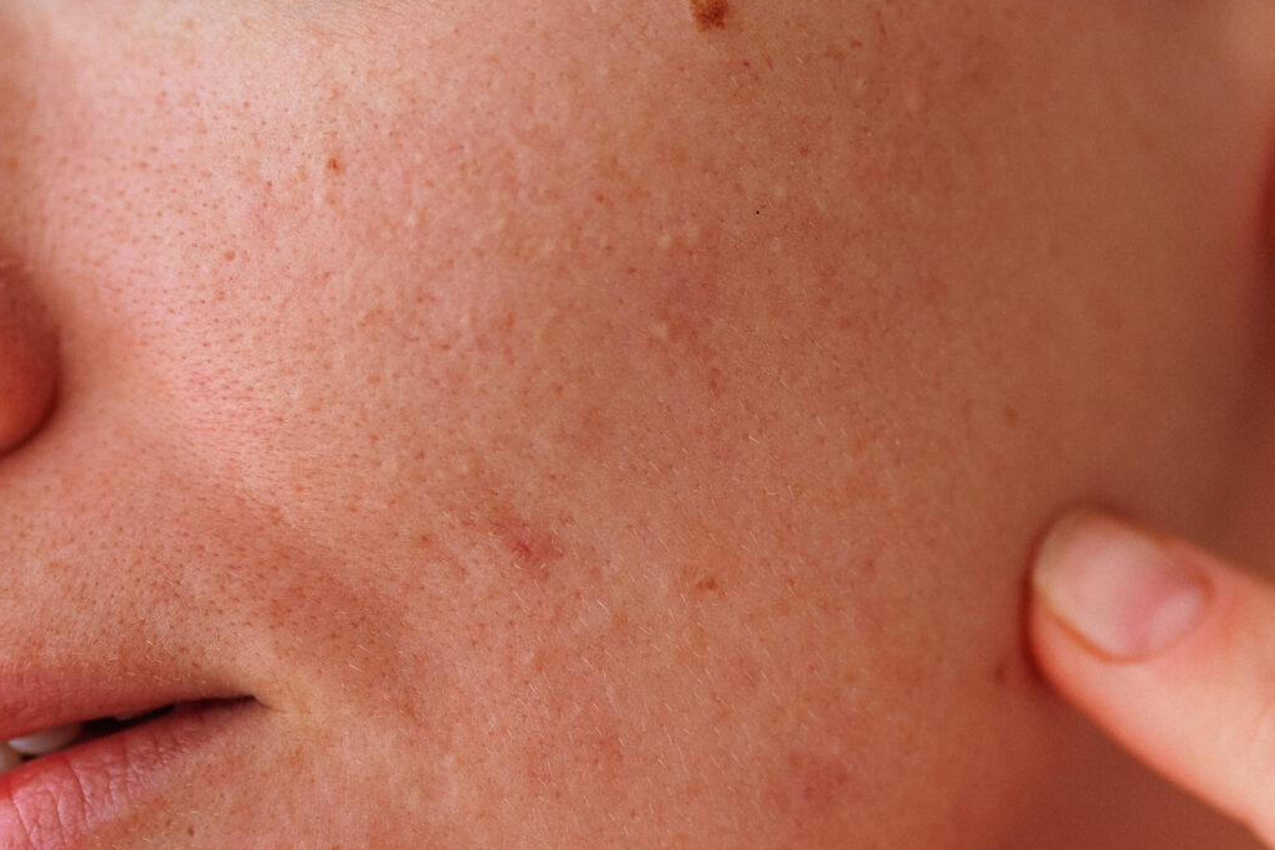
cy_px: 454
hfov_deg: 6.1
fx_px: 11934
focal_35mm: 337
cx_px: 410
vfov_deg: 4.1
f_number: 2
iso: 100
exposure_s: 1/400
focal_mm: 135
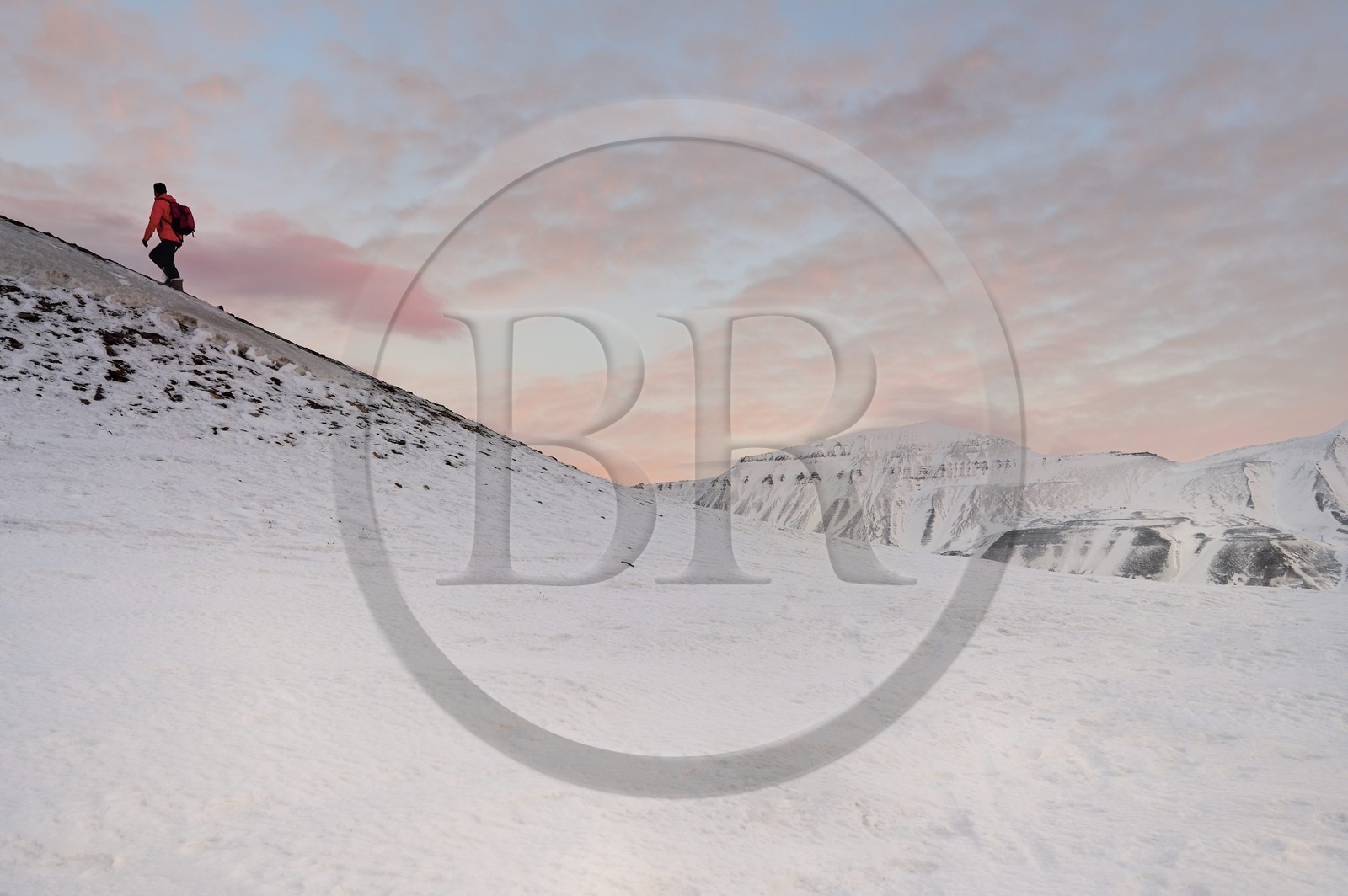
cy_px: 448
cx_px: 674
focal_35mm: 45
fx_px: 1684
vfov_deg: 29.8
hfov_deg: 43.6
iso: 200
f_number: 7.1
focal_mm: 45
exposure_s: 1/60
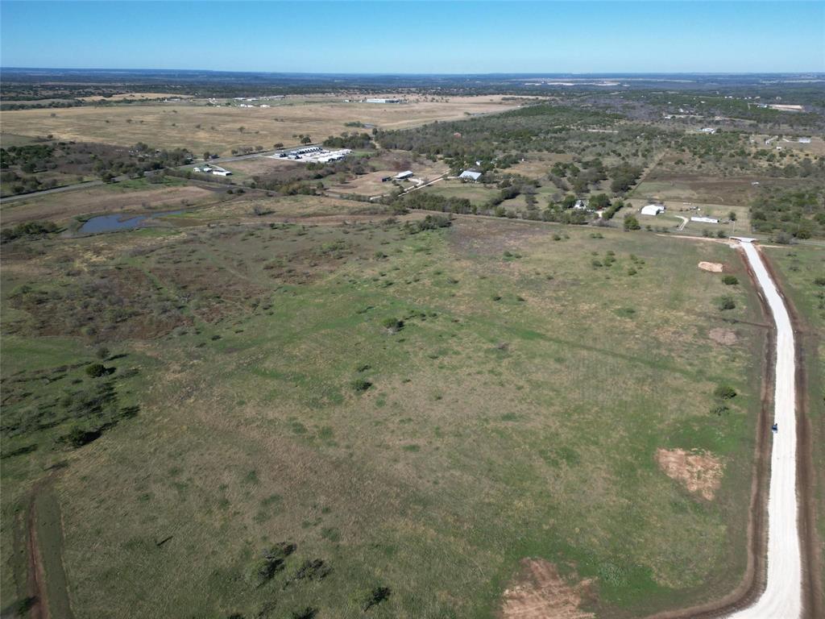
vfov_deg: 56.8
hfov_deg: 71.6
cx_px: 412
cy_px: 310
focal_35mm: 24
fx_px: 572
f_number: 1.7
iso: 110
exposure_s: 1/3000
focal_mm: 6.72
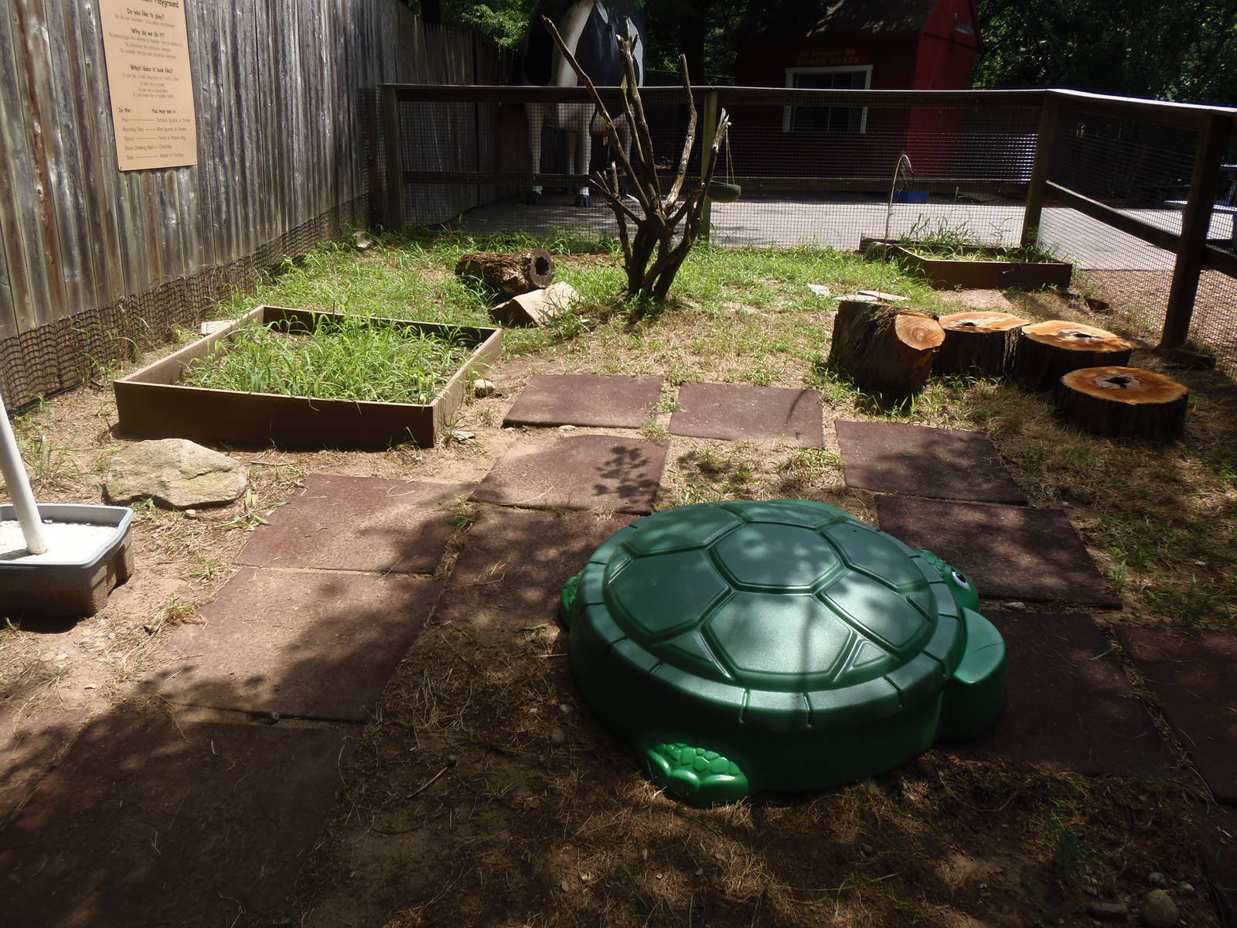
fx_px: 858
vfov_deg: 56.8
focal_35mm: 24
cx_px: 618
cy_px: 464
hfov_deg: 71.6
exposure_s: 1/500
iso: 64
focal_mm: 4.3
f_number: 2.9
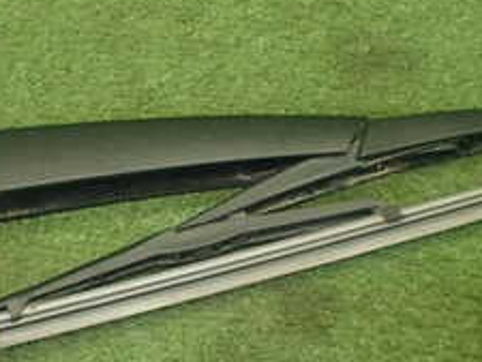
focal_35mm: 80
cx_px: 208
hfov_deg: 24.4
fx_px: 1115
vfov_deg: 18.4
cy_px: 244
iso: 640
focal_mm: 5.4
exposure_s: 1/125
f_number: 2.3
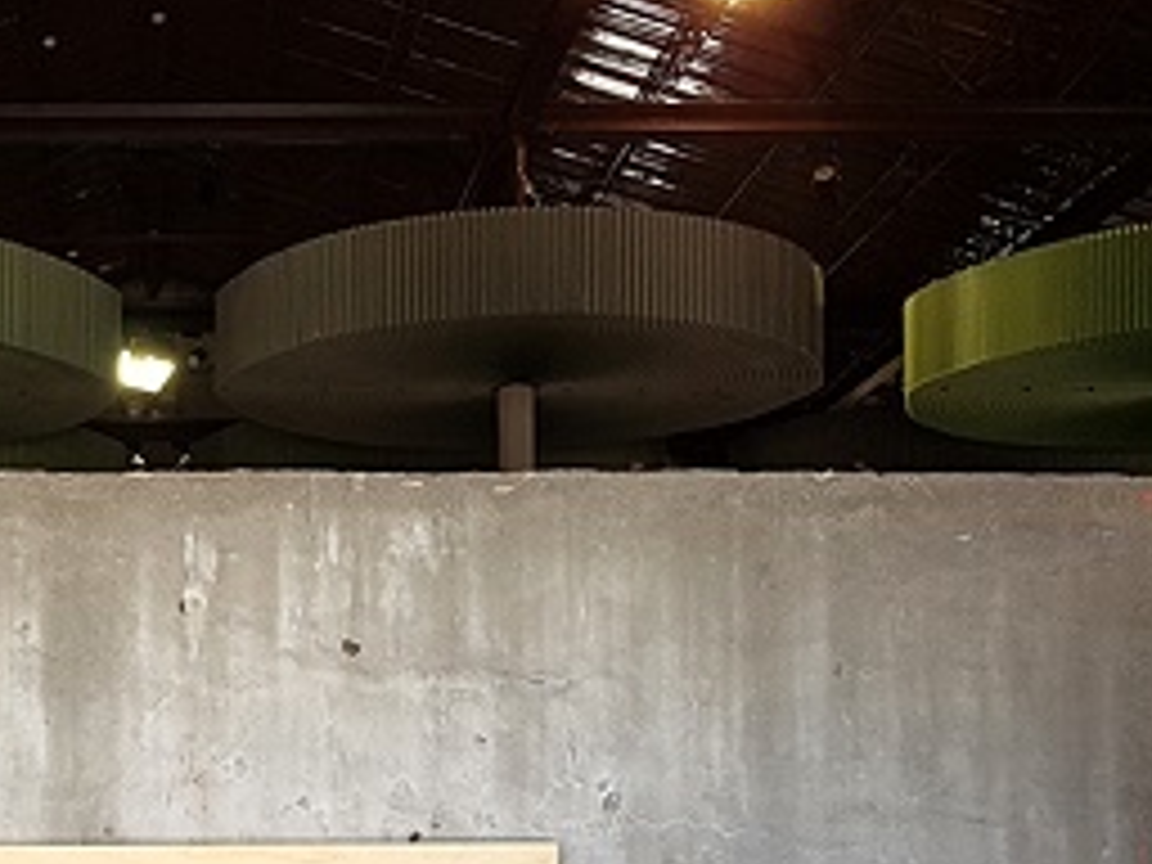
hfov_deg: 29.0
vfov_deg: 21.7
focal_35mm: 65
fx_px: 2163
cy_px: 896
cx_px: 194
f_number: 1.7
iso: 50
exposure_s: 1/189
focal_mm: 4.2
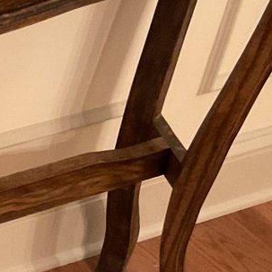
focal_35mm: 128
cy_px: 192
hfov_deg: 12.5
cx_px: -202
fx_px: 1138
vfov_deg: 13.6
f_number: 1.8
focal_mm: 3
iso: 250
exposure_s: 1/40
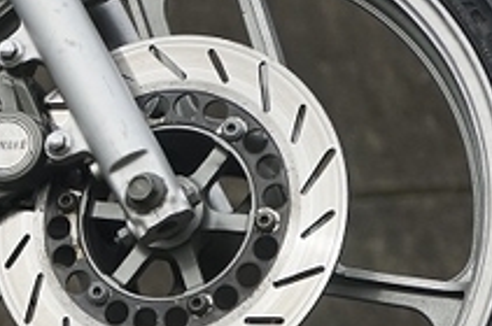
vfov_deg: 3.5
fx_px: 5363
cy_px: -156
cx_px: -662
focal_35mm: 393
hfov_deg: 5.1
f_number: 6.3
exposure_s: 1/200
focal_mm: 69
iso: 100
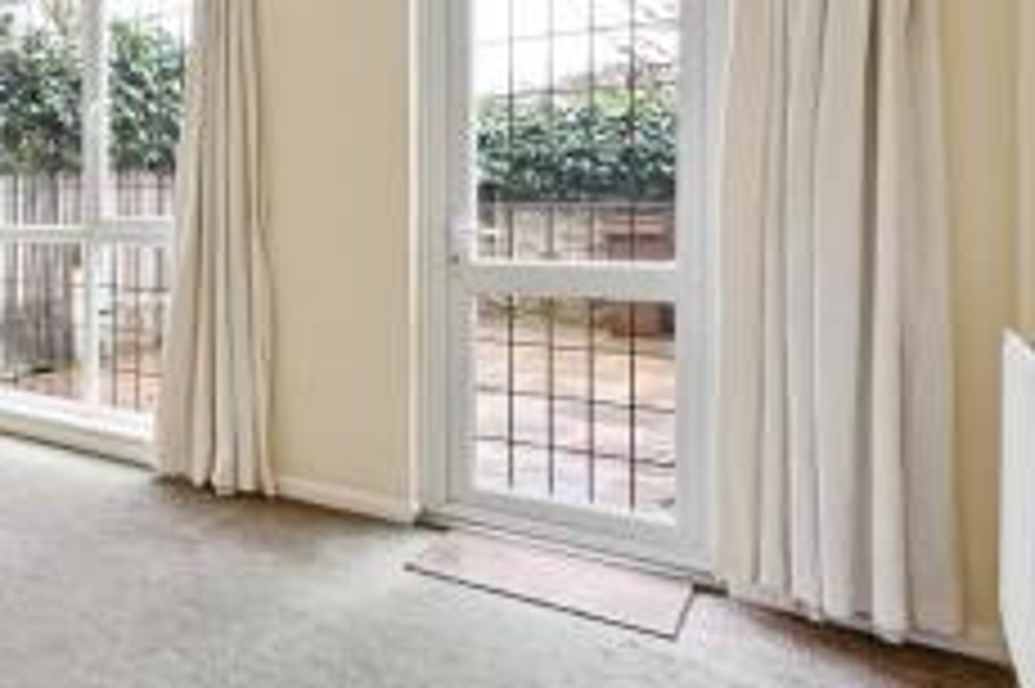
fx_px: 833
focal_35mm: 29
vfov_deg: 44.0
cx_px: 54
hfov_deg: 53.4
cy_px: 209
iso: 200
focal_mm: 14
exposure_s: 1/2
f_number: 16
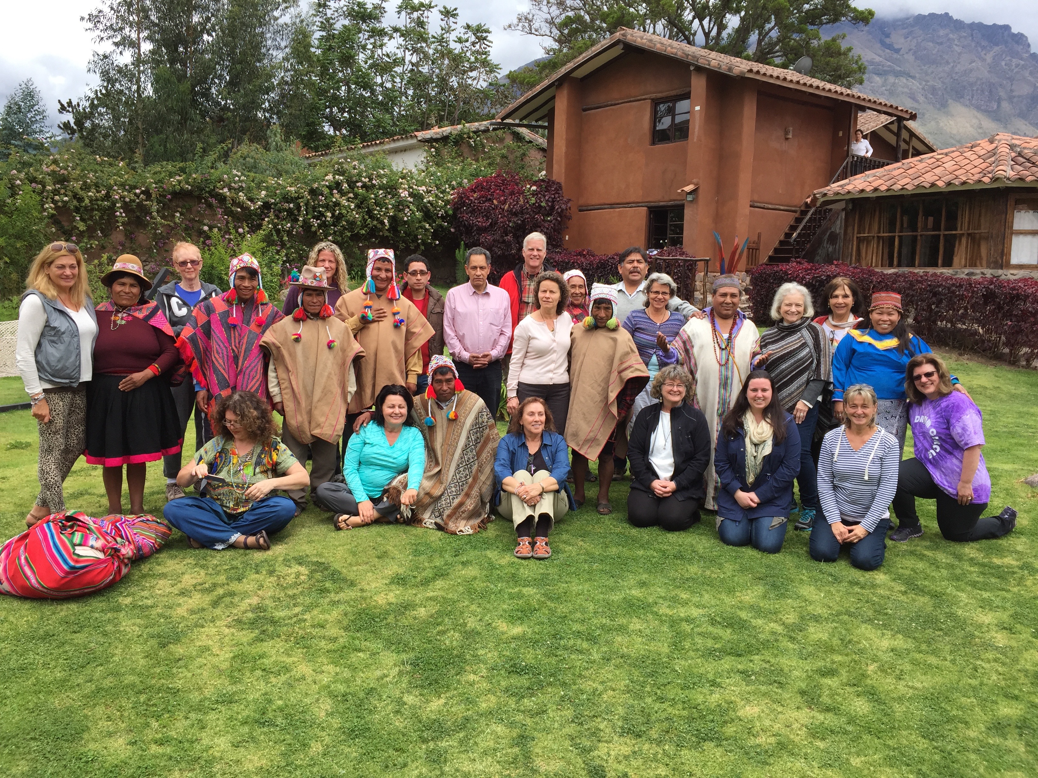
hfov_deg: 61.7
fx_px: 870
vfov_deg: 48.2
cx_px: 519
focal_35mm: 29
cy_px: 389
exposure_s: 1/1276
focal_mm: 4.15
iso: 32
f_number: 2.2
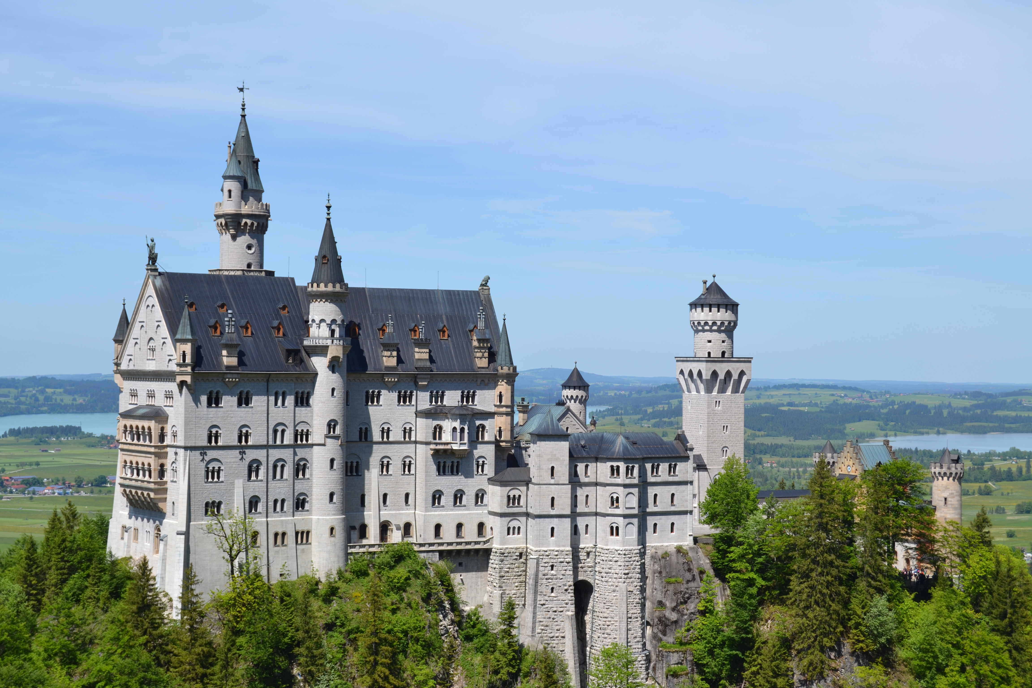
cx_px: 516
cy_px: 344
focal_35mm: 57
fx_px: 1634
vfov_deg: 23.8
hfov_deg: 35.1
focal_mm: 38
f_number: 8
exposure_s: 1/250
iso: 100
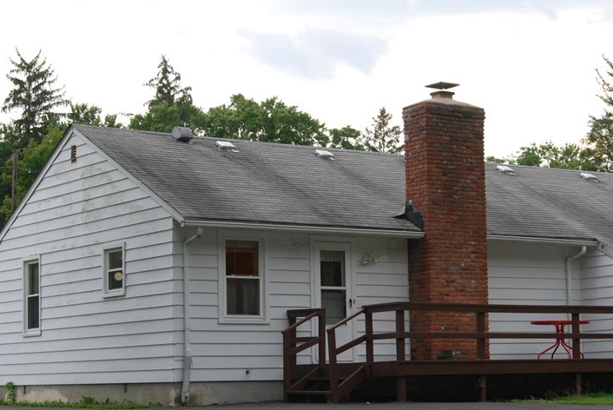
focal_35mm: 92
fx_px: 1568
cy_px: 235
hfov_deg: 22.1
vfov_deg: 14.9
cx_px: 378
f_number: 5.6
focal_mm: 40
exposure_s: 1/200
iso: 400
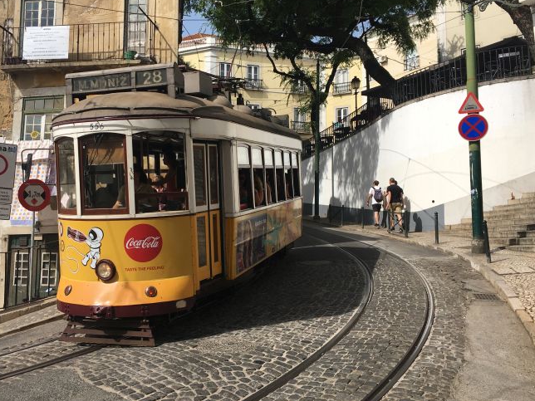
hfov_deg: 51.2
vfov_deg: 39.6
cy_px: 183
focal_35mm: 36
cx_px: 229
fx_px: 556
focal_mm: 4.15
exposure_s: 1/1832
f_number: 2.2
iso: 25
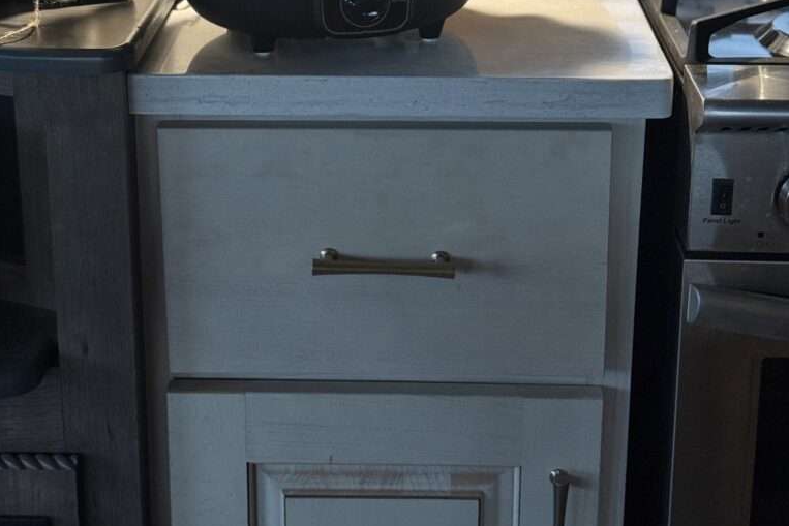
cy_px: 44
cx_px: 394
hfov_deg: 30.1
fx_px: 1469
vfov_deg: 19.9
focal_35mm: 67
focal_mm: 6.76
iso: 200
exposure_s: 1/60
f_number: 1.78
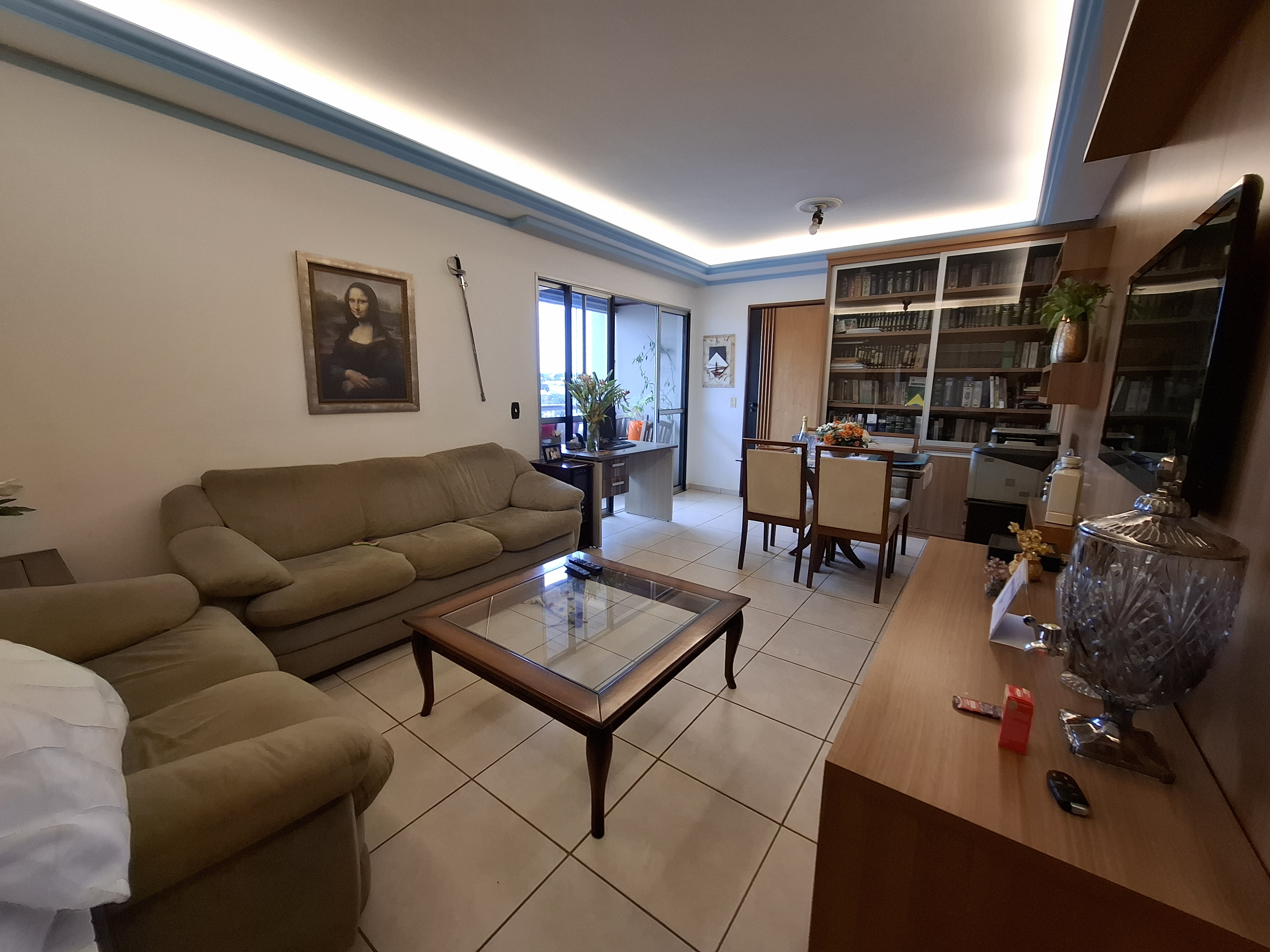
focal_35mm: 13
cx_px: 635
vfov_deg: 89.9
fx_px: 477
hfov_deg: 106.2
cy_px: 476
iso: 40
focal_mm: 1.74
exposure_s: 1/24
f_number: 2.2
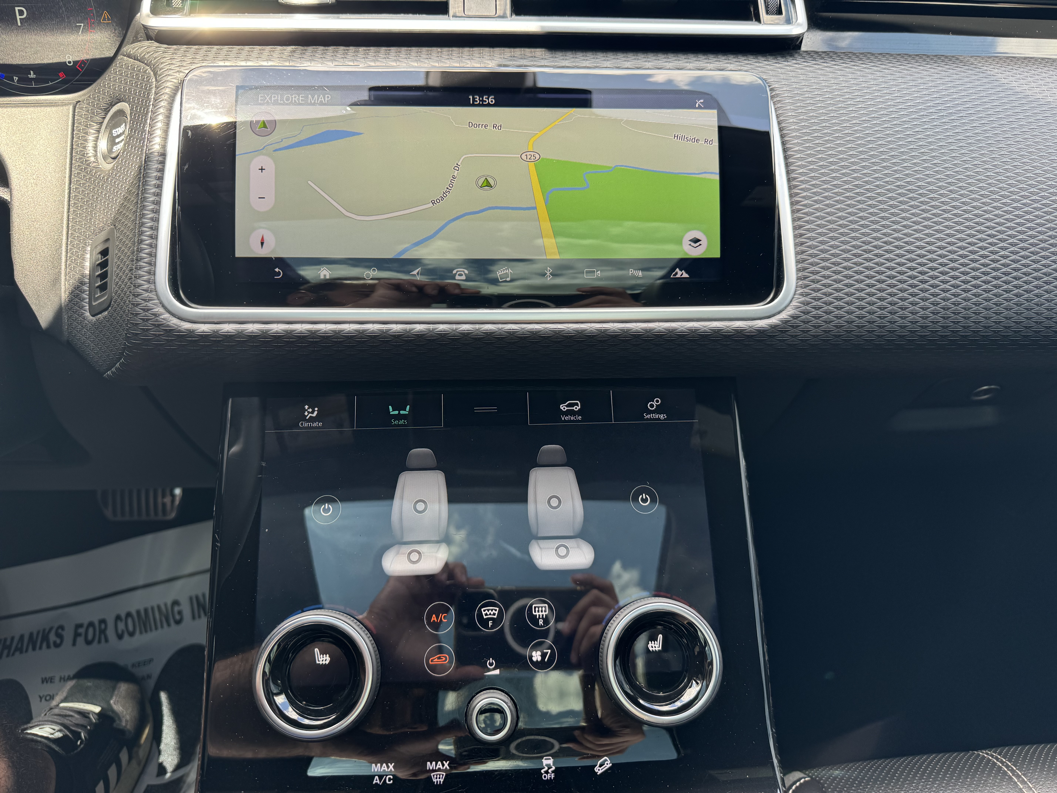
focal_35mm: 24
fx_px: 733
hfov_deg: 71.6
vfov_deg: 56.8
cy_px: 396
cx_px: 528
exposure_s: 1/121
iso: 80
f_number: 1.78
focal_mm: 6.76
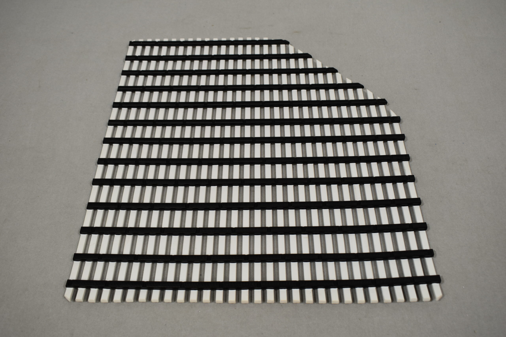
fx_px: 506
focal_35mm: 36
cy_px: 168
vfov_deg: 36.9
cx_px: 253
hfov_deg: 53.1
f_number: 5.6
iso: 360
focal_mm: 24
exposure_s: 1/125
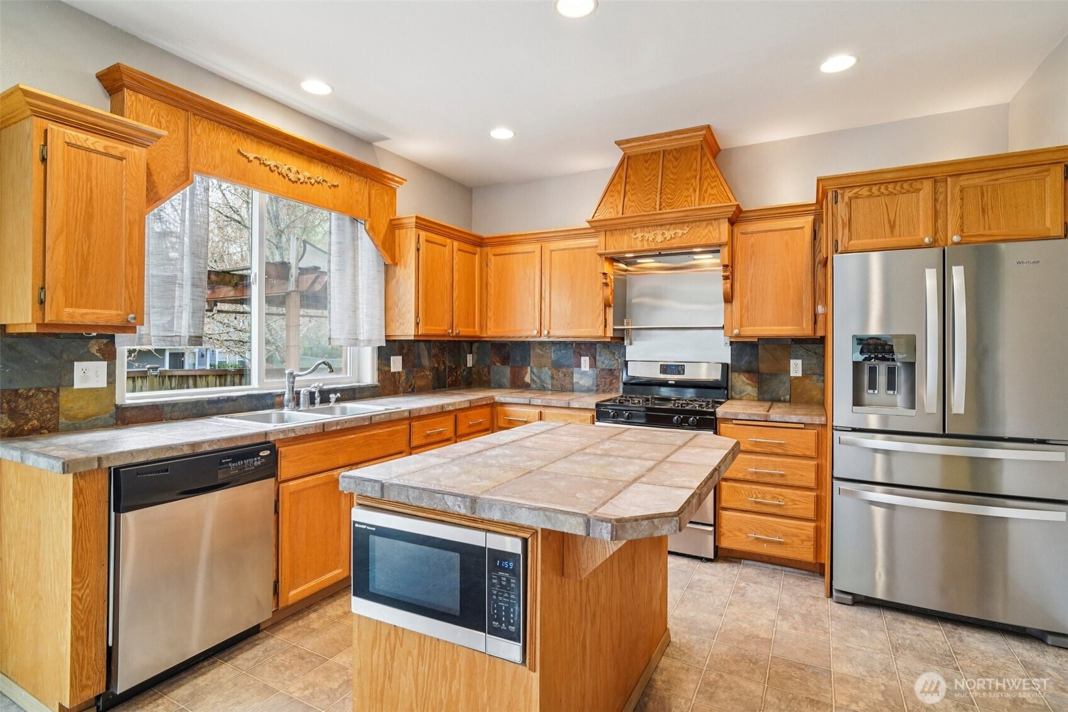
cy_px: 356
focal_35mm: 16
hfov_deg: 96.7
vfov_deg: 73.7
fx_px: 475
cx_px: 534
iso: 1600
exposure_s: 1/30
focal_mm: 16
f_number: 8
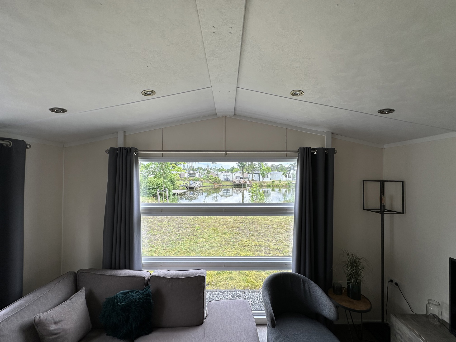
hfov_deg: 102.1
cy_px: 171
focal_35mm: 14
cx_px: 228
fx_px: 184
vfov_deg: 85.7
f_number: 2.2
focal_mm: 2.22
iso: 40
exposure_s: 1/319
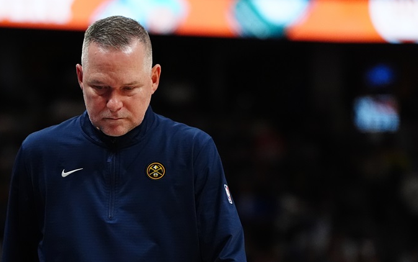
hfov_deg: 7.7
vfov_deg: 4.8
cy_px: 211
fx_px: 3100
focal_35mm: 272
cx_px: 87
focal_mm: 150
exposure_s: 1/2500
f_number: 3.2
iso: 5000
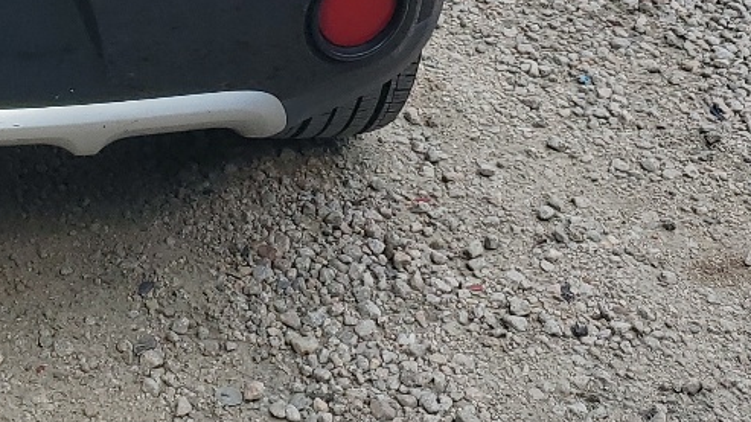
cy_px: -375
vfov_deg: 11.9
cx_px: -139
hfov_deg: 21.6
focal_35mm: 92
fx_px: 1832
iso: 50
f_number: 1.5
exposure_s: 1/1667
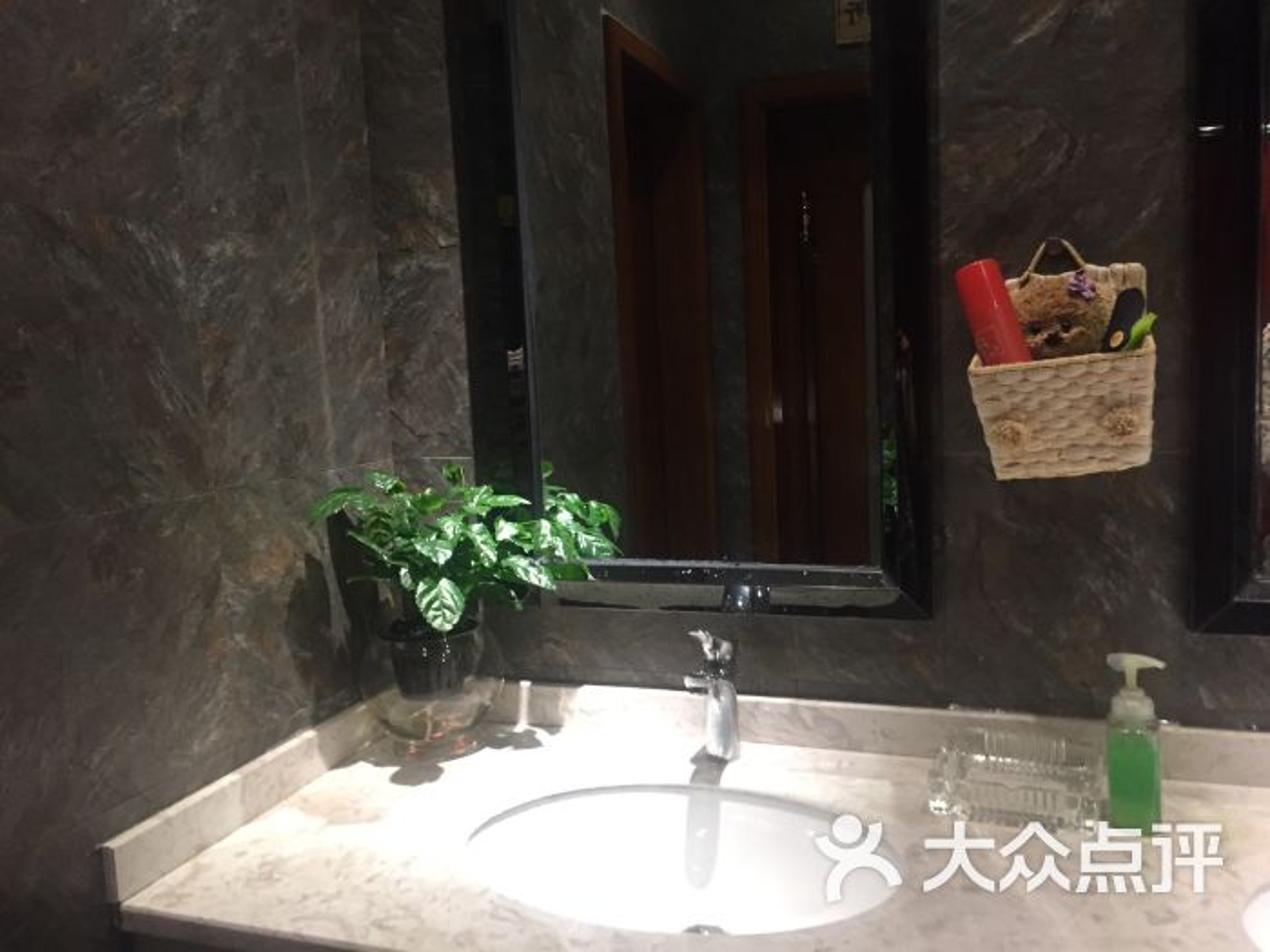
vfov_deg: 48.2
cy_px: 476
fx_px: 1064
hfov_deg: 61.7
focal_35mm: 29
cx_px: 635
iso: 250
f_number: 2.2
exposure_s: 1/33
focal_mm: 4.15
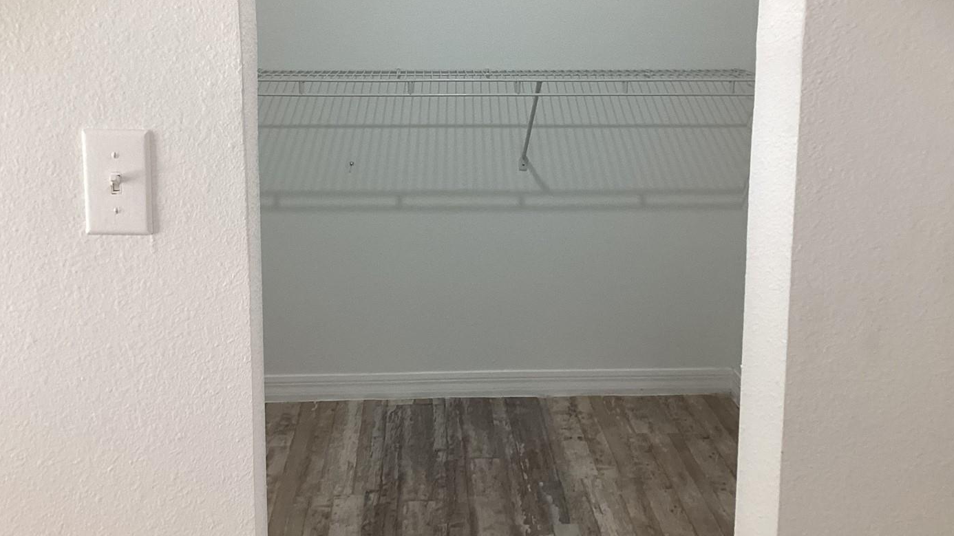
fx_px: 986
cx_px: 471
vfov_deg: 30.1
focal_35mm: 39
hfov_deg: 51.6
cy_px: 156
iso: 125
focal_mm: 3.3
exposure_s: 1/60
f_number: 2.4
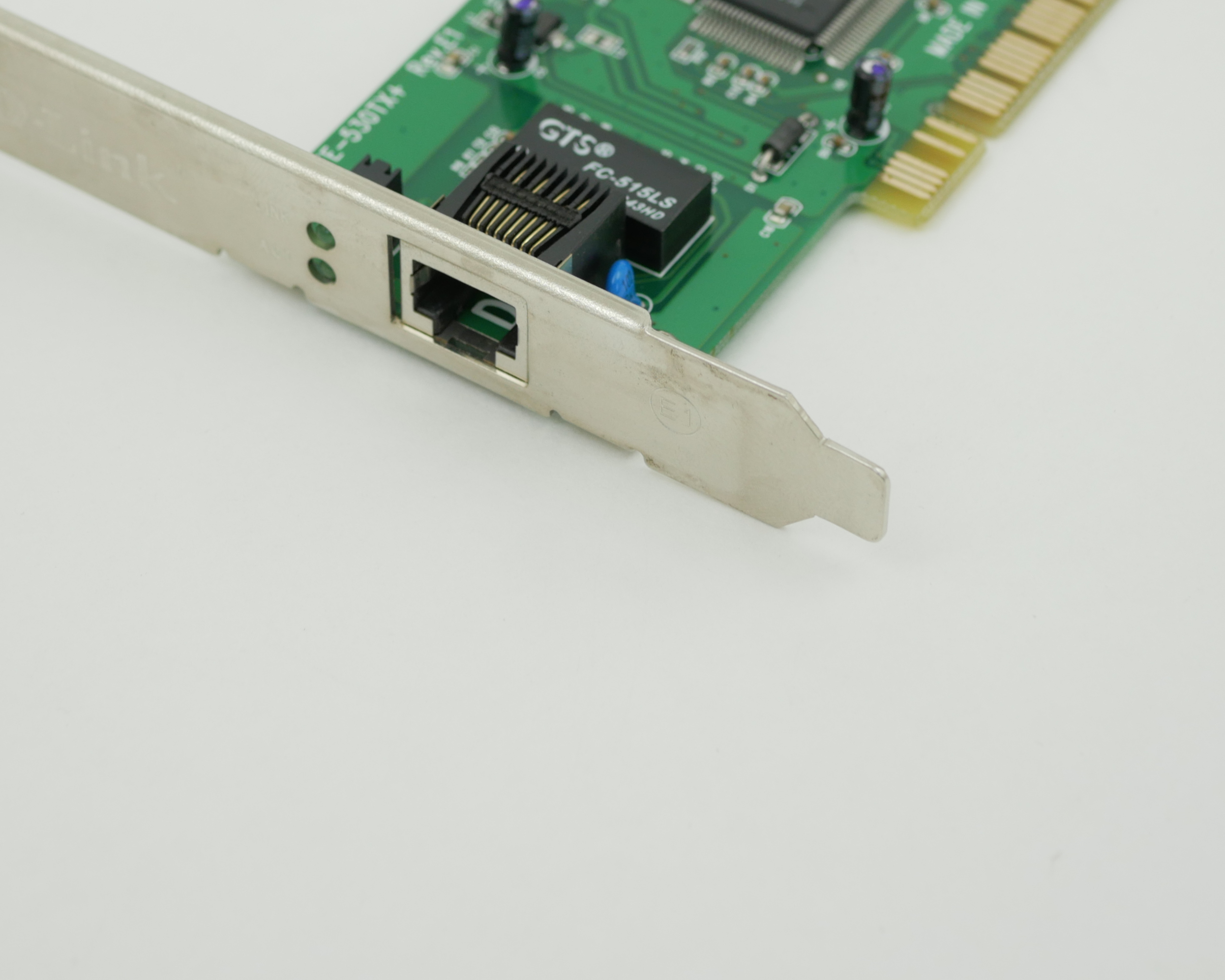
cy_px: 137
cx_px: 571
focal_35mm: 108
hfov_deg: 17.8
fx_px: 3916
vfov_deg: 14.2
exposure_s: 1/125
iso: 200
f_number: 3.5
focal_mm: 30
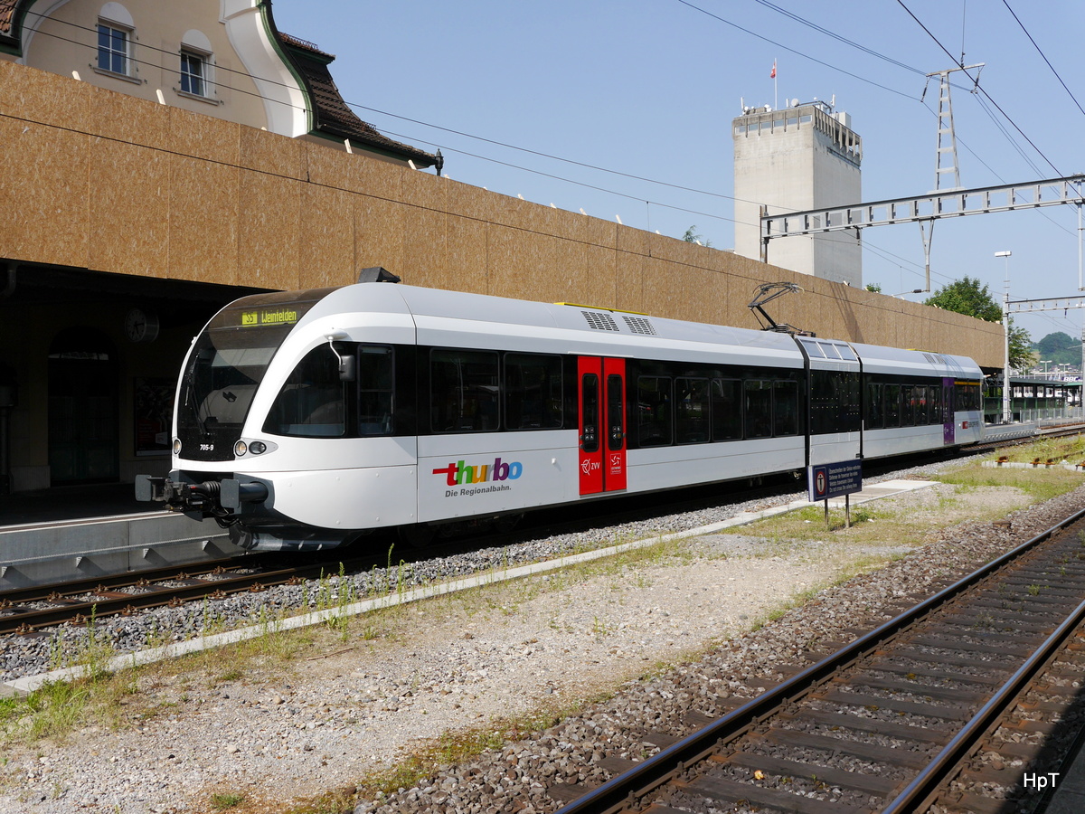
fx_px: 1066
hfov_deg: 54.0
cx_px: 542
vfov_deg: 41.8
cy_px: 407
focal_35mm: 34
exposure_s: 1/400
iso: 160
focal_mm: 17
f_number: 8
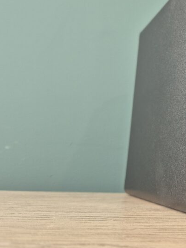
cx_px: 207
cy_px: 74
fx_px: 315
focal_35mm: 44
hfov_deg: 29.5
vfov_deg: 42.1
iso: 125
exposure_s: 1/100
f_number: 1.8
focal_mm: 5.4
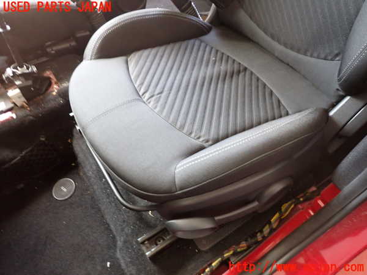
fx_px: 265
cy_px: 138
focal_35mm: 25
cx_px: 184
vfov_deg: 54.9
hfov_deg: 69.4
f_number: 2
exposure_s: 1/30
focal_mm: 4.5
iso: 320
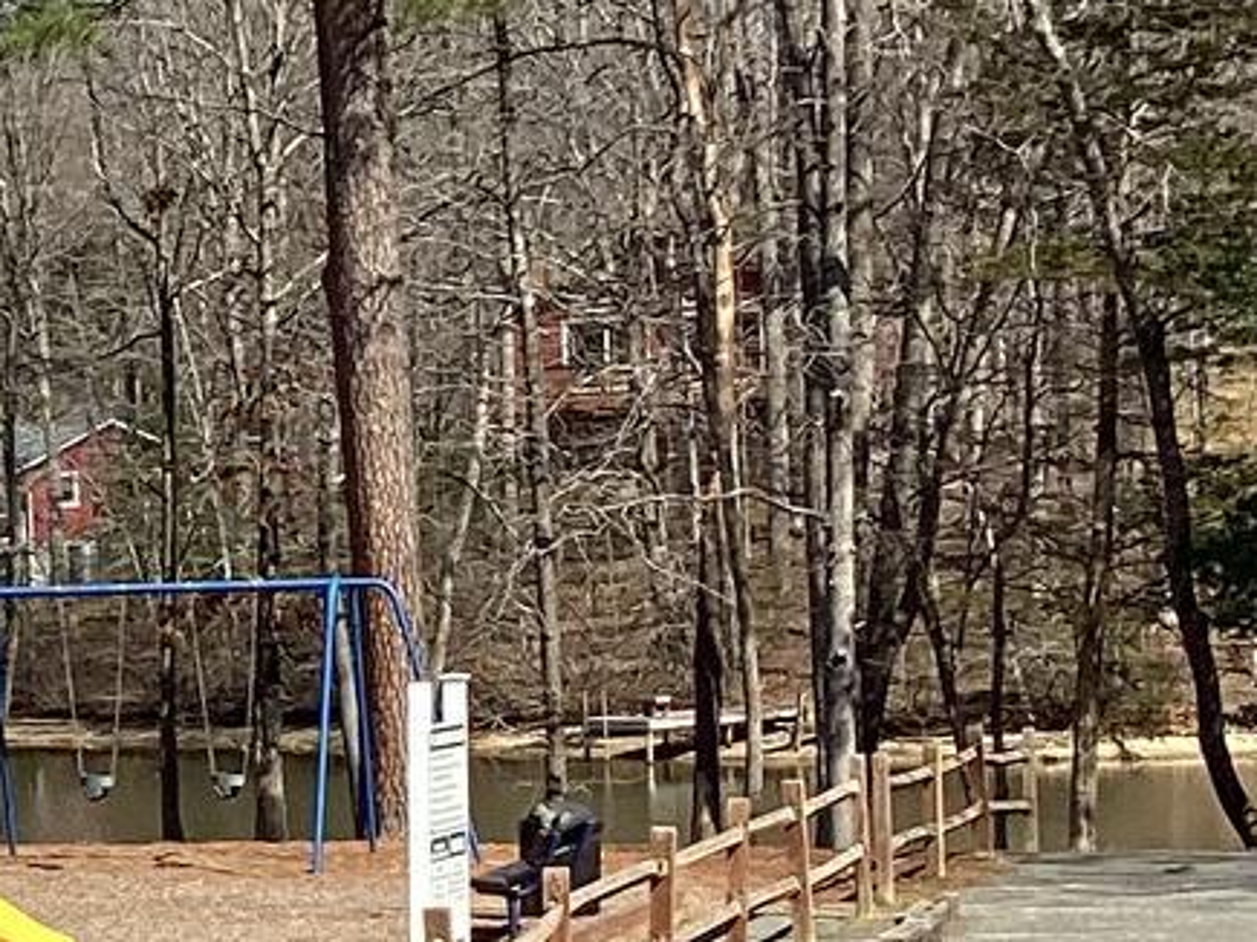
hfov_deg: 12.6
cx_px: -792
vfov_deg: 10.1
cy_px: 829
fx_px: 5300
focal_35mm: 146
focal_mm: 3.3
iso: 25
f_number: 2.4
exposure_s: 1/1006
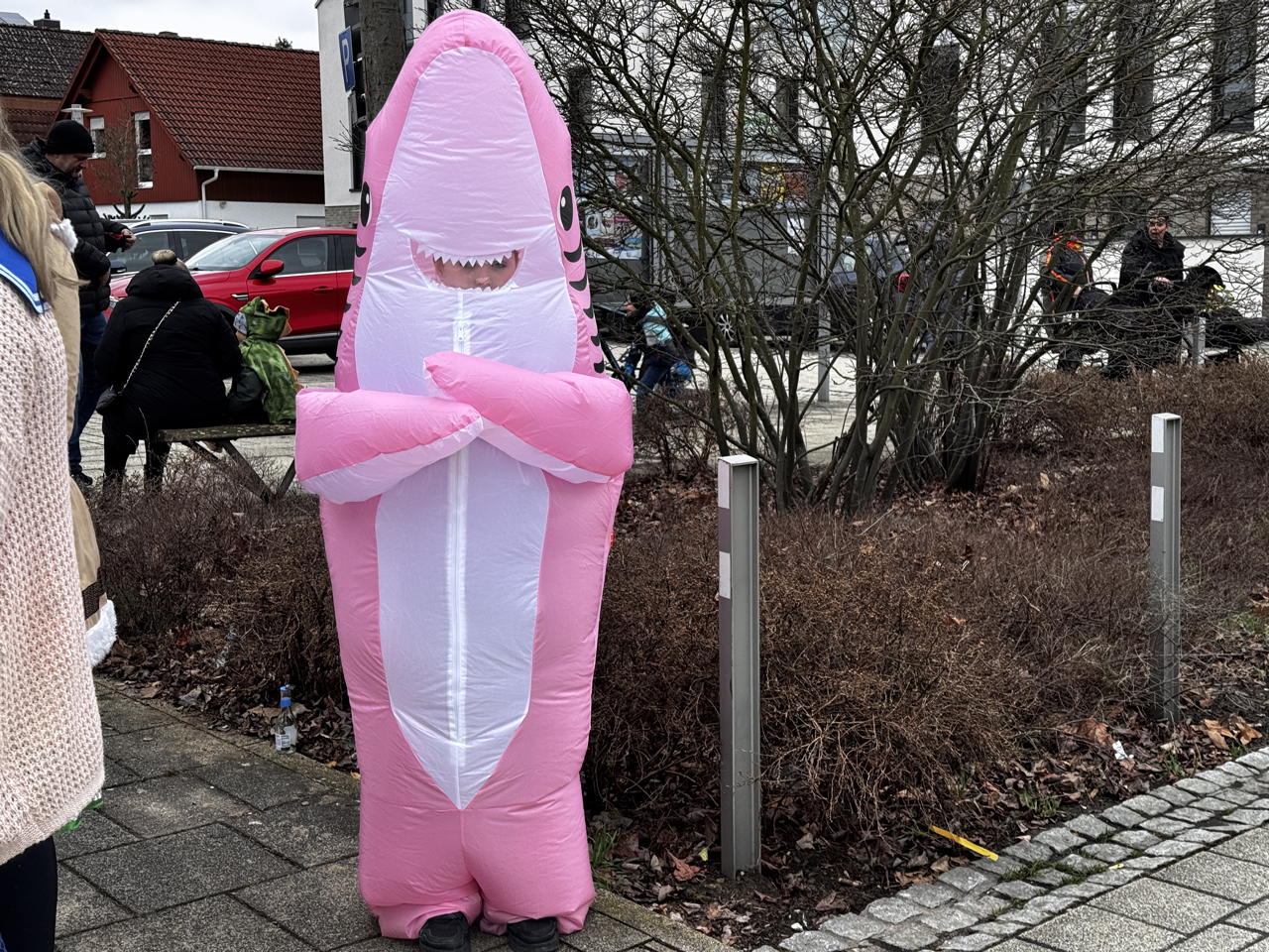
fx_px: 1760
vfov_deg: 30.3
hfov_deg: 39.7
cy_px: 476
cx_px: 634
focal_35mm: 48
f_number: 1.78
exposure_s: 1/279
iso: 64
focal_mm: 6.76
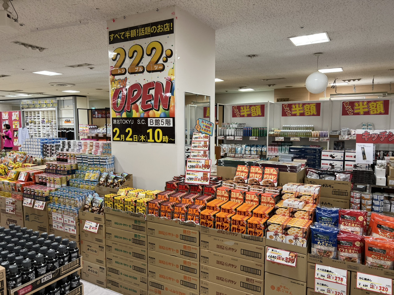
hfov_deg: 67.3
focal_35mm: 26
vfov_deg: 53.1
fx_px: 296
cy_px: 148
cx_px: 197
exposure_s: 1/100
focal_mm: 5.7
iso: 100
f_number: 1.5
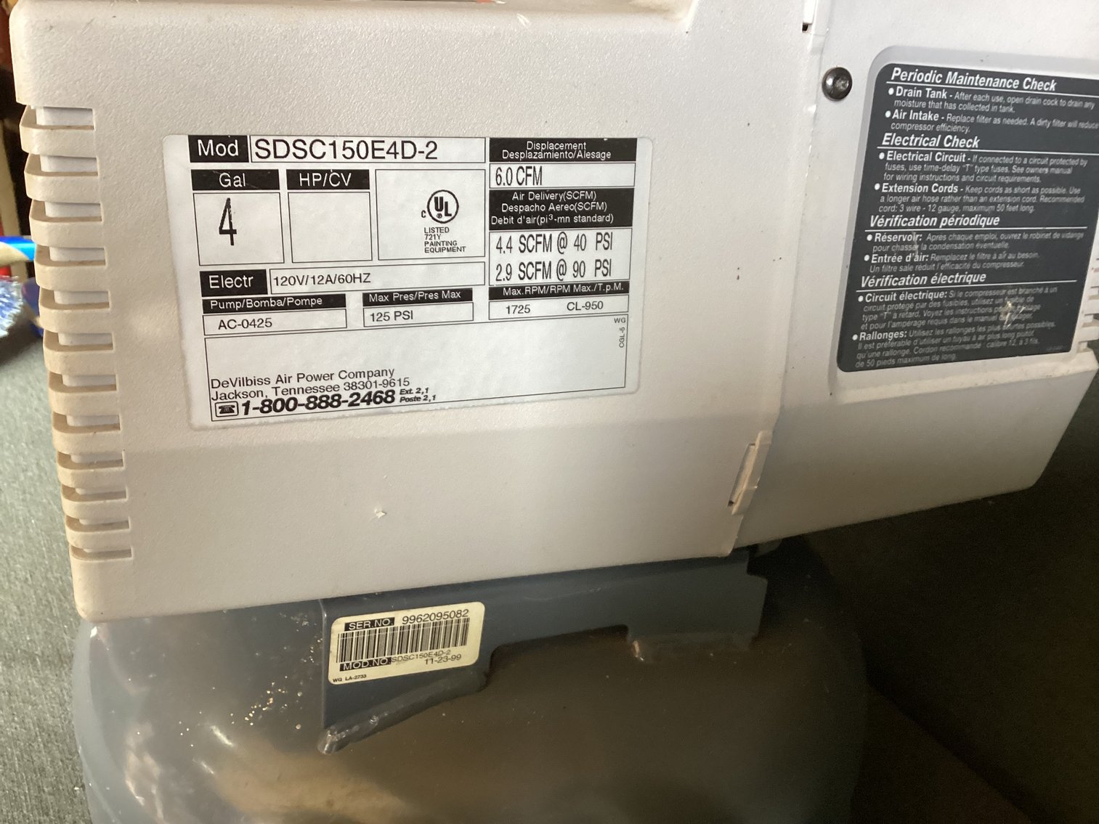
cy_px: 412
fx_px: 984
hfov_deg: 58.3
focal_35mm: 31
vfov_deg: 45.4
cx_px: 550
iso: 200
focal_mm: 3.3
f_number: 2.4
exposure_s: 1/50
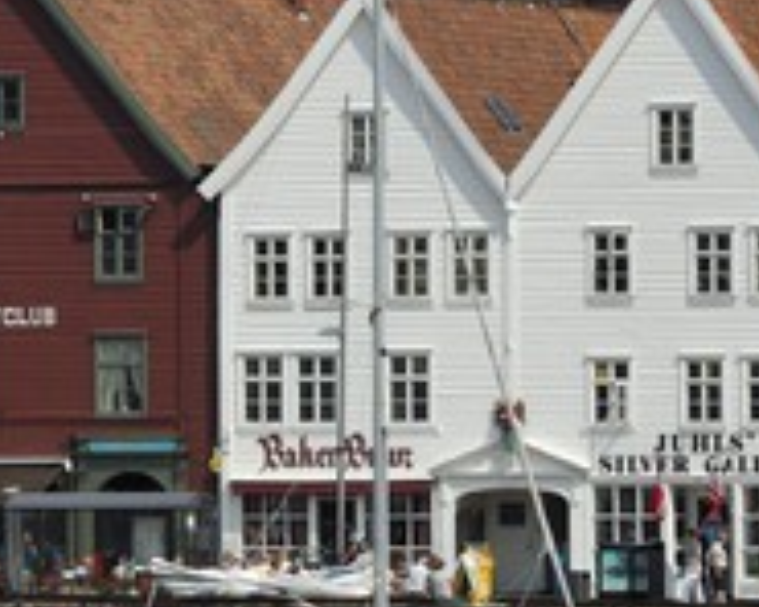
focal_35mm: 480
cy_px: 328
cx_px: 39
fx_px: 10782
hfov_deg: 4.0
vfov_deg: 3.2
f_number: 7.6
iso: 100
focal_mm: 150
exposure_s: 1/400
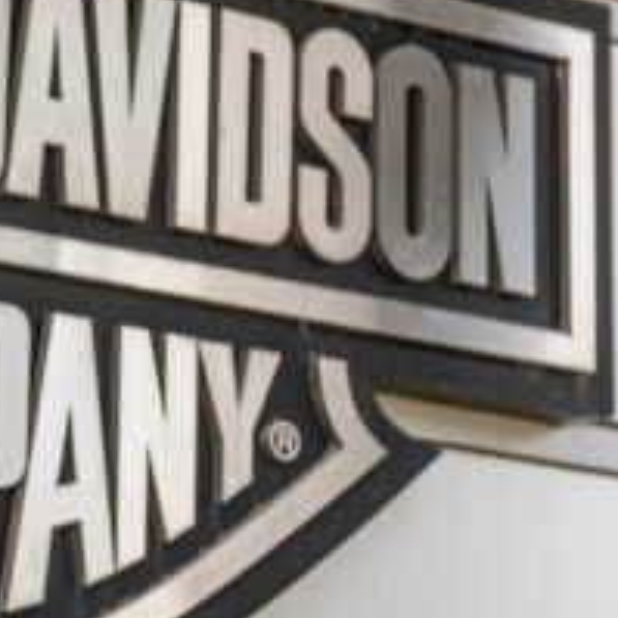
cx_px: -174
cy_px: 269
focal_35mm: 219
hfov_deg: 7.9
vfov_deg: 8.0
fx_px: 4423
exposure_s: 1/500
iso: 100
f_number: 2
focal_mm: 50
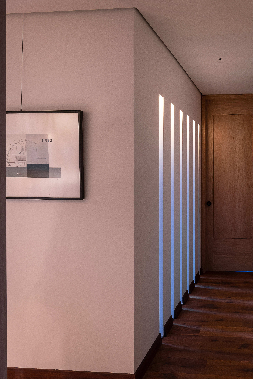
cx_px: 126
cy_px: 190
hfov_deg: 36.9
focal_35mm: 36
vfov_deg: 53.1
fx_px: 379
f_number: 11
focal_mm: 36
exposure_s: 8
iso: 80
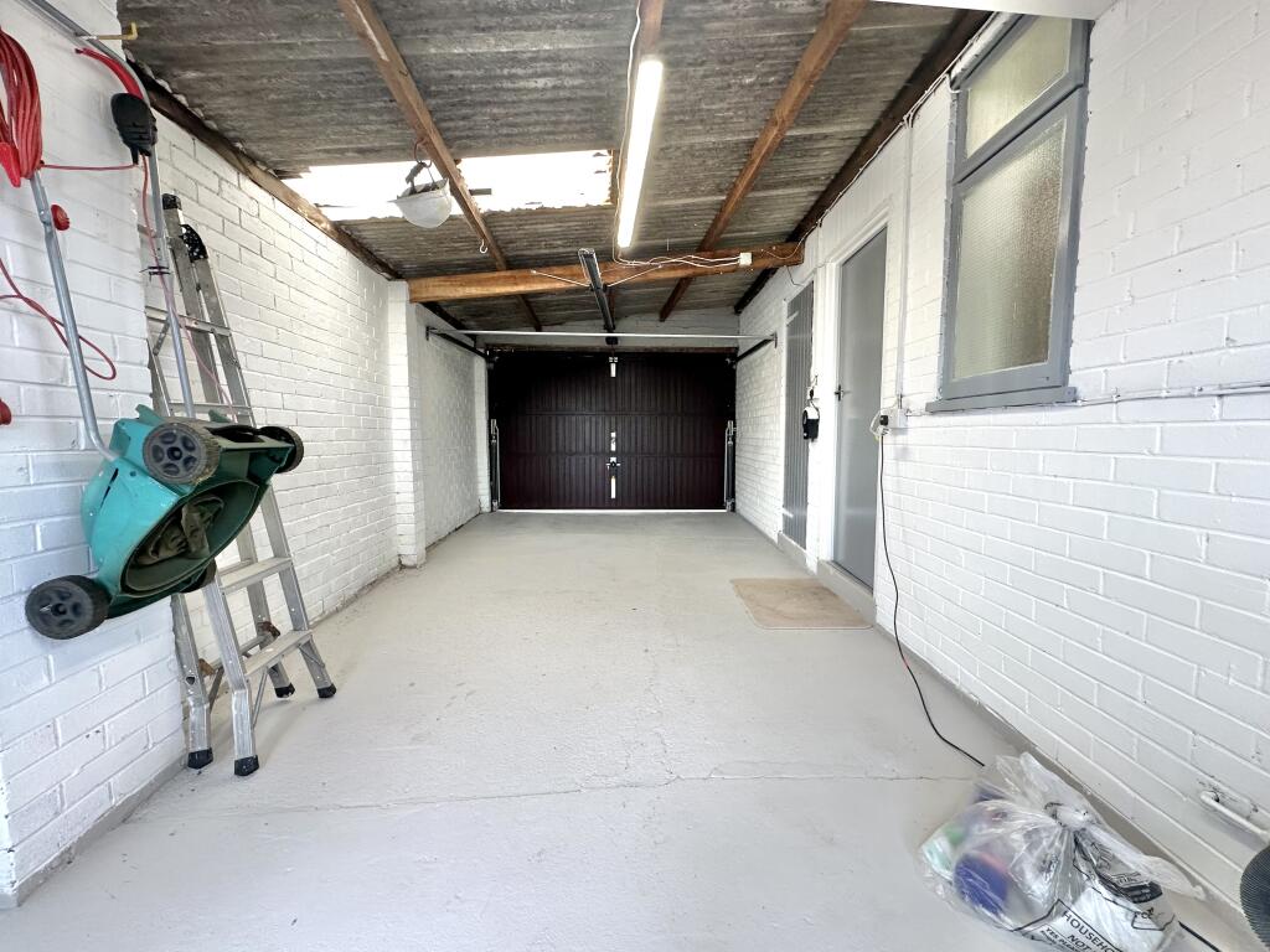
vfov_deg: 85.7
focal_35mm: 14
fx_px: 514
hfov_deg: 102.1
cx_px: 635
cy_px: 476
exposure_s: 1/99
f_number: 2.2
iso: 125
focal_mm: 2.22
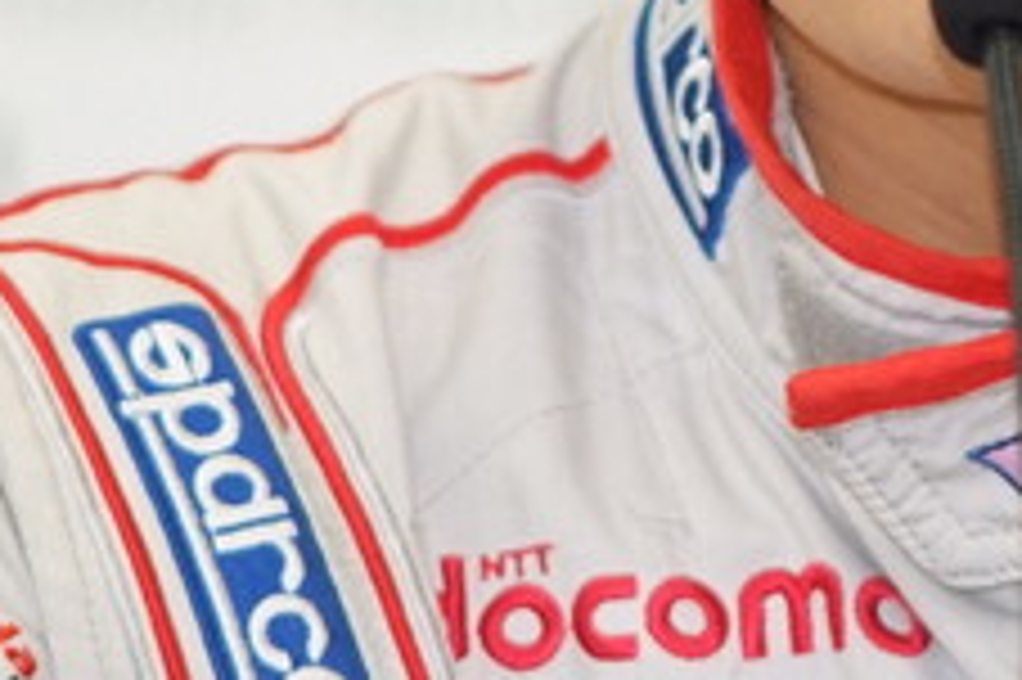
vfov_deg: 1.6
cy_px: -351
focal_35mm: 858
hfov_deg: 2.4
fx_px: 24339
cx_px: 1139
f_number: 2.8
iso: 800
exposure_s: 1/250
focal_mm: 180
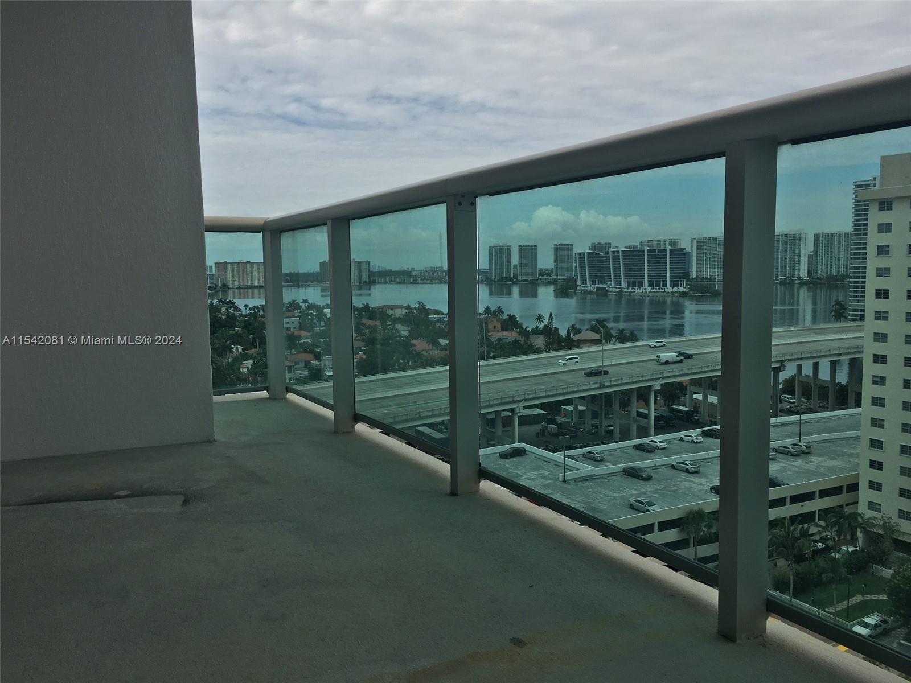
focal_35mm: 29
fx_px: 763
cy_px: 342
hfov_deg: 61.7
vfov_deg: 48.2
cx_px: 456
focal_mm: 4.15
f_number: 2.2
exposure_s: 1/2024
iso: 25
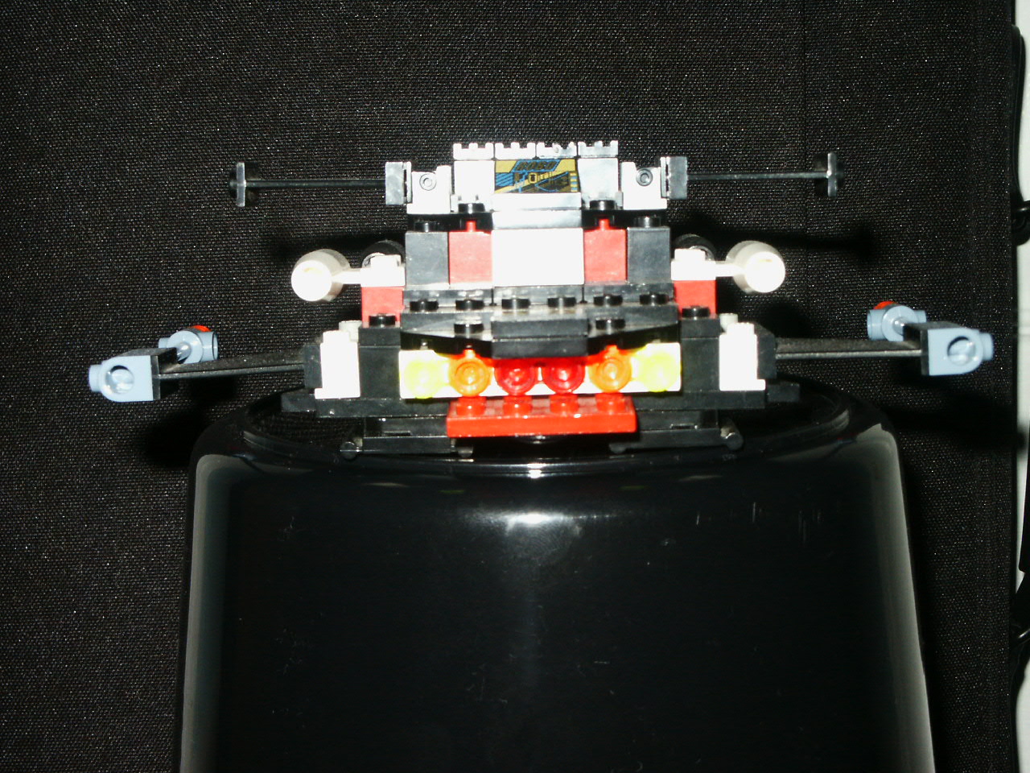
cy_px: 386
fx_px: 1904
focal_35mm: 64
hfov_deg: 30.3
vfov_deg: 22.9
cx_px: 515
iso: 200
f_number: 8
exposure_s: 1/60
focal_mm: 13.27
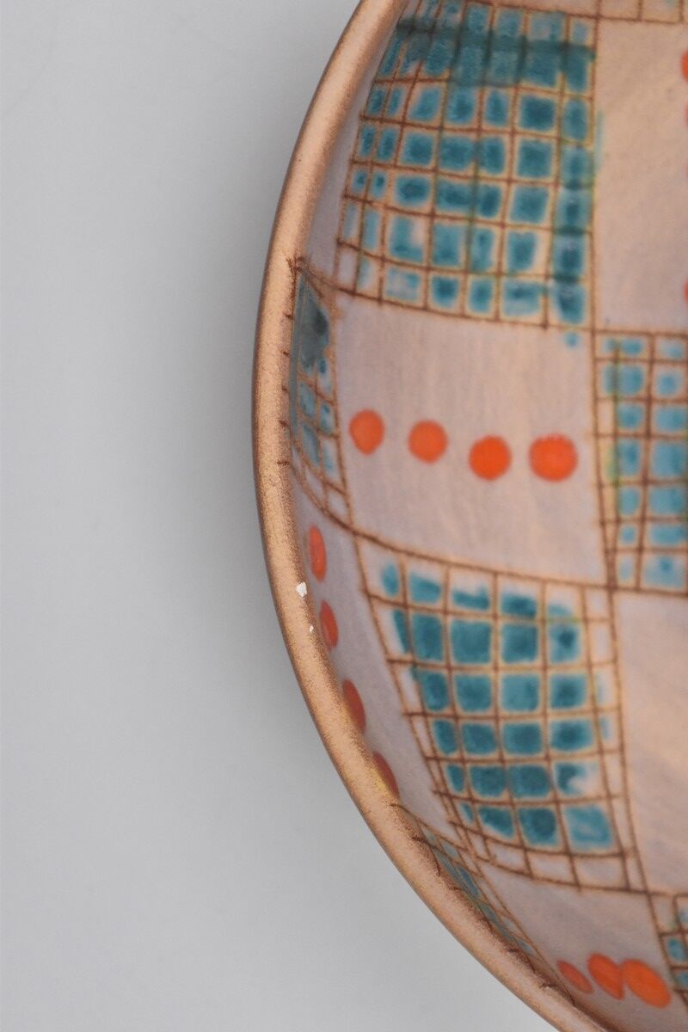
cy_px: 516
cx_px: 344
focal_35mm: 78
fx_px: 2236
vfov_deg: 26.0
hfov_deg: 17.5
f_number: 5.6
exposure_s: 1/3200
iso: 3200
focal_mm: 52
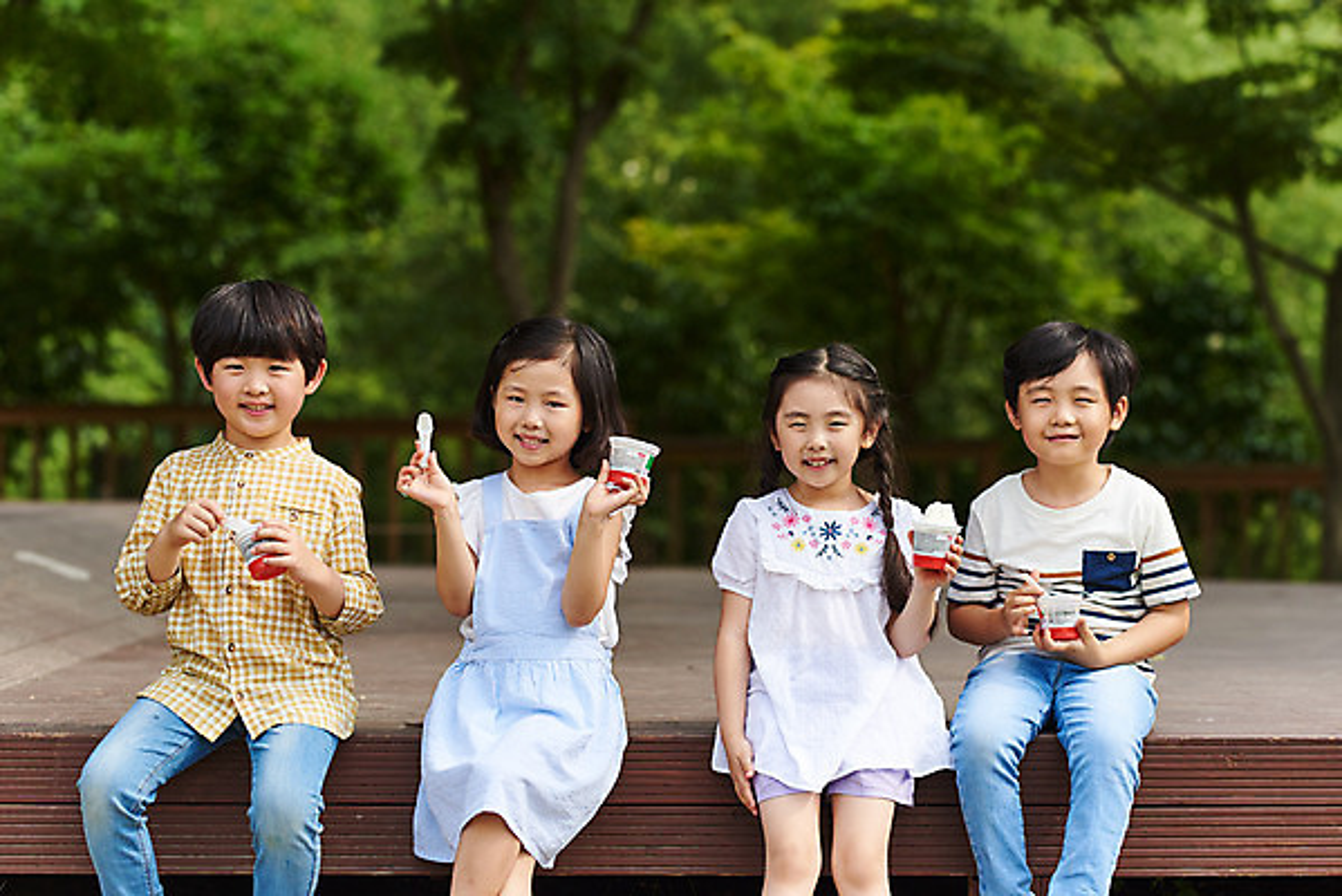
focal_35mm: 85
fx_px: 3170
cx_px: 671
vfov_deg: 16.1
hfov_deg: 23.9
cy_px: 448
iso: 250
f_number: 2.5
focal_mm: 85
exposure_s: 1/3200
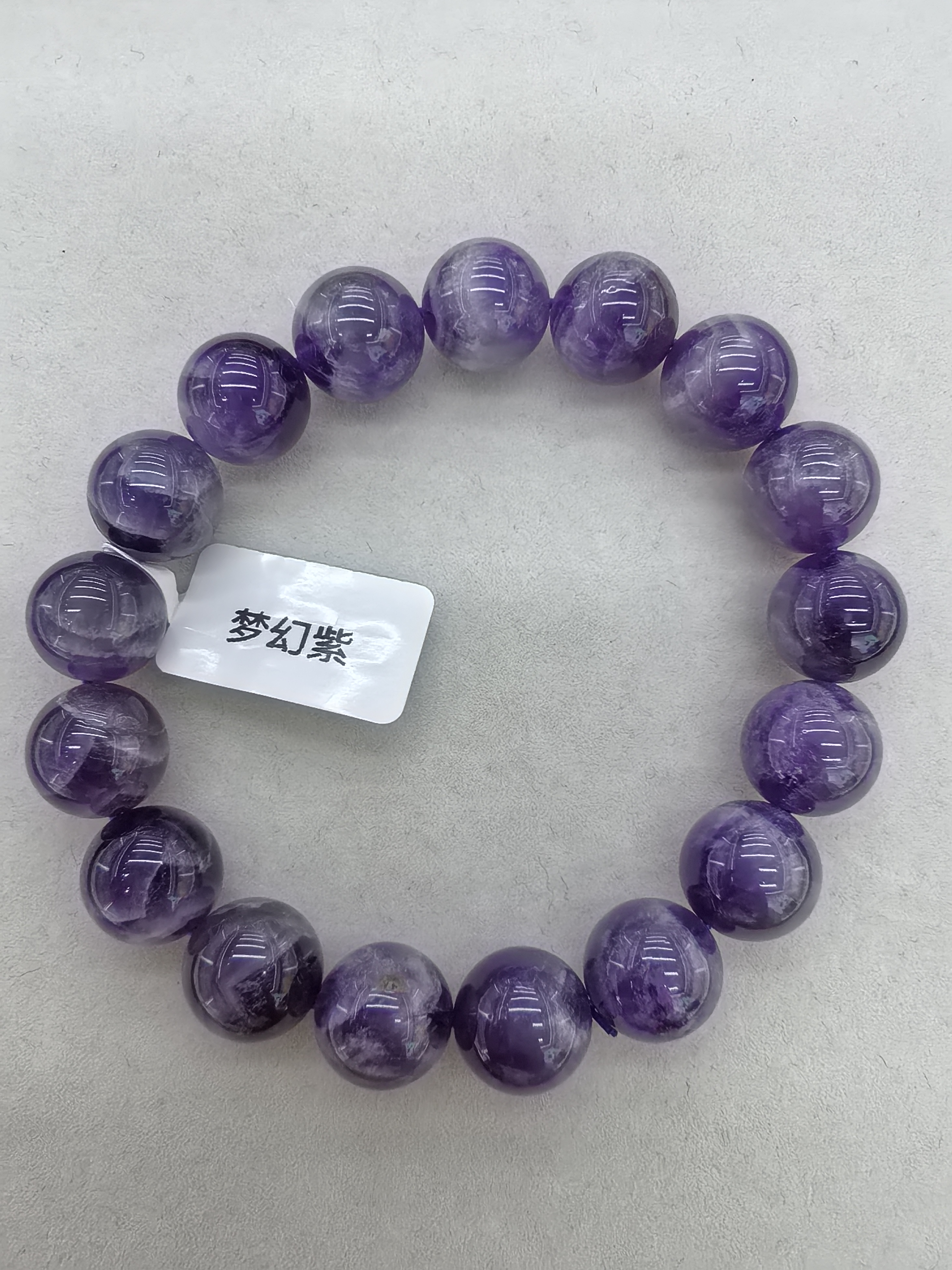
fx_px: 990
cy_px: 635
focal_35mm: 27
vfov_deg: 65.3
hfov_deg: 51.4
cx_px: 476
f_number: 2.2
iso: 64
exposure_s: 1/100
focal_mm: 1.68
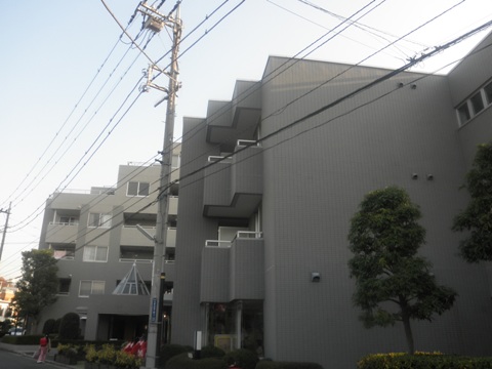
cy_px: 184
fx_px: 398
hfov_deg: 63.4
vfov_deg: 49.7
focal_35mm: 28
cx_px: 246
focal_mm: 5
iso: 64
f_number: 3
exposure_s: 1/160
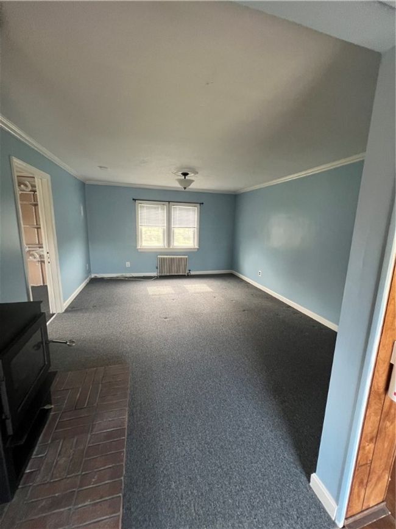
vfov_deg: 106.2
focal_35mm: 13
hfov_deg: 89.9
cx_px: 198
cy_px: 264
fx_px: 198
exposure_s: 1/80
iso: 250
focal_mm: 1.57
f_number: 1.8
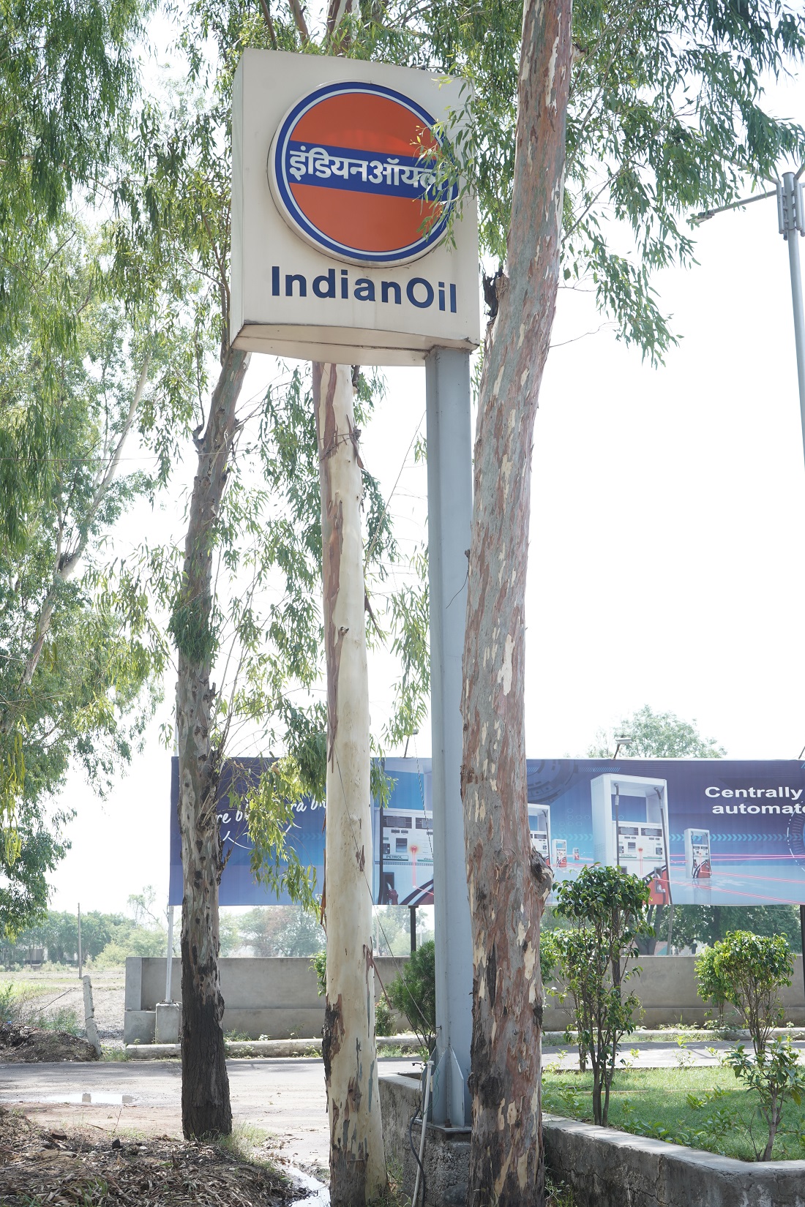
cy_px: 604
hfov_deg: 29.9
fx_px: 1509
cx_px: 402
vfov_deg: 43.6
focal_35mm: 45
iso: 200
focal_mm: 45
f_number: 7.1
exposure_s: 1/125
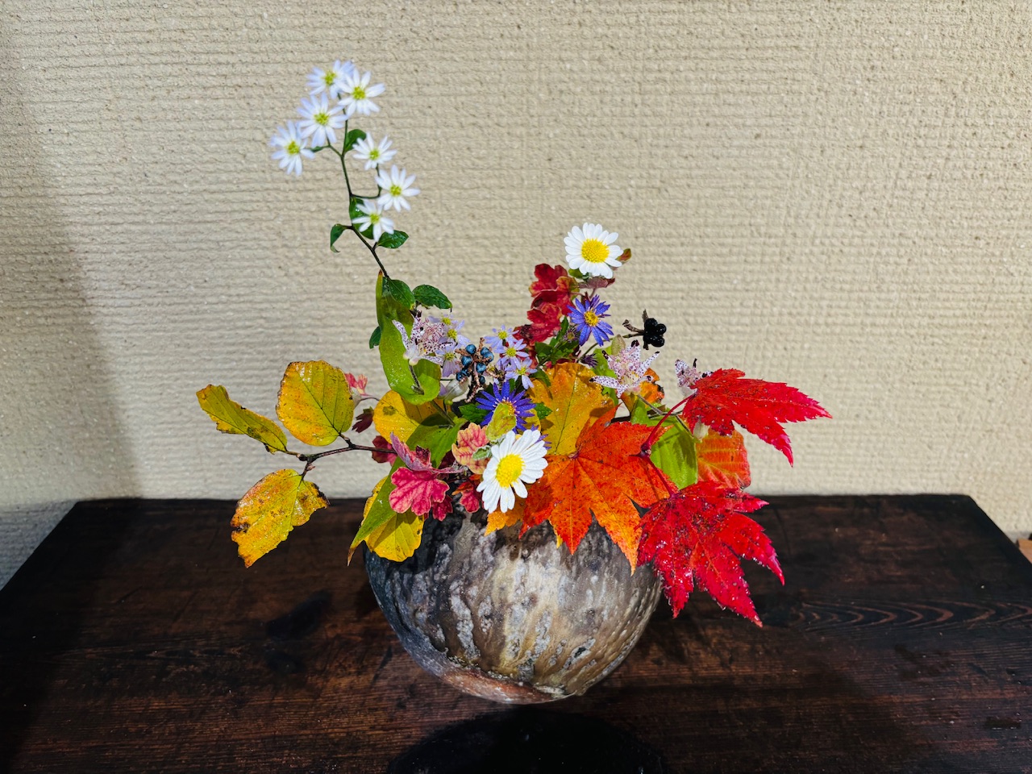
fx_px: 775
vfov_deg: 53.1
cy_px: 387
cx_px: 516
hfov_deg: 67.3
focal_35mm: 26
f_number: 1.6
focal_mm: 5.96
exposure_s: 1/64
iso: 125
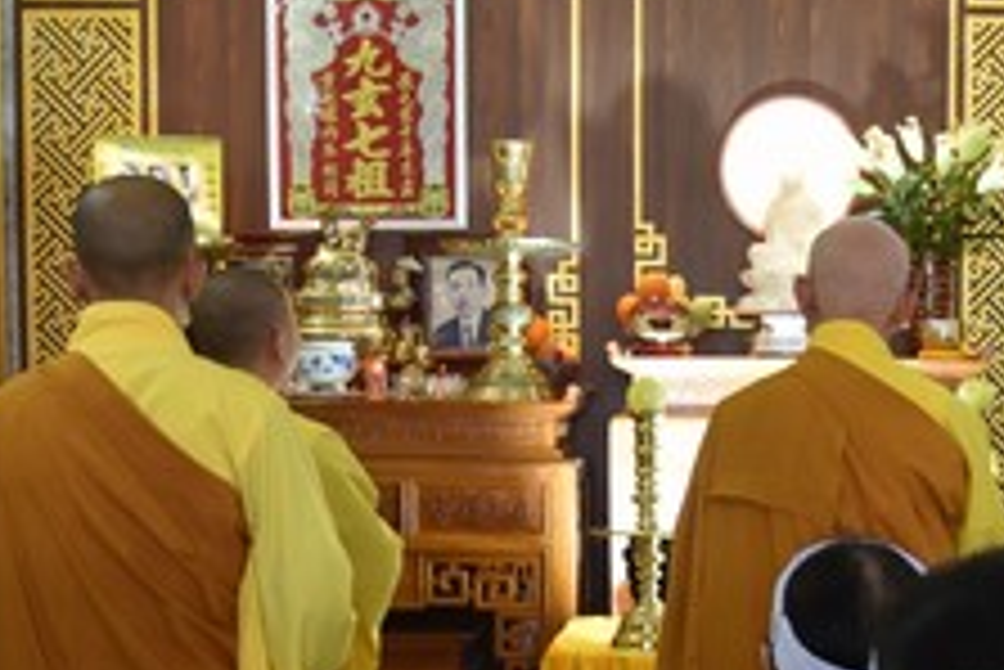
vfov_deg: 19.1
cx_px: 828
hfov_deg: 28.1
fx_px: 1953
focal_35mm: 70
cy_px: 625
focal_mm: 24
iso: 1100
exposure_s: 1/60
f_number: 4
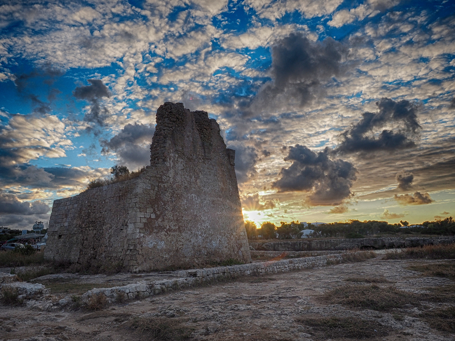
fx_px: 315
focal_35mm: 24
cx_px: 228
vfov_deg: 56.8
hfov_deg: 71.6
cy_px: 170
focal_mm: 12
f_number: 13
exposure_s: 1/60
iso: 200
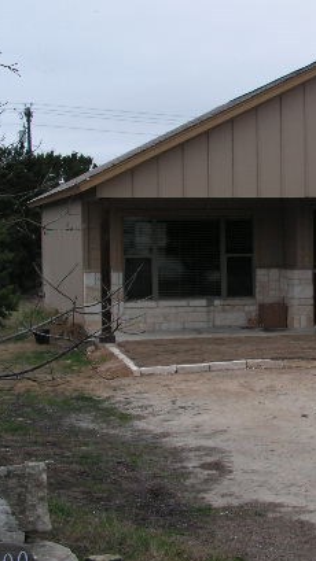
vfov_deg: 28.2
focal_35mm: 75
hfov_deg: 15.8
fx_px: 1117
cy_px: 251
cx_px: 321
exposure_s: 1/250
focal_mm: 7.4
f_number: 3.2
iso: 50
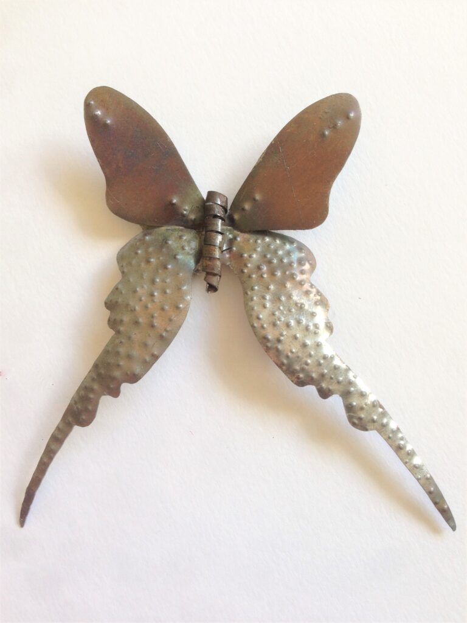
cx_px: 234
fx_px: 594
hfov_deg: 42.9
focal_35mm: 33
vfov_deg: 55.4
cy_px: 312
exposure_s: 1/40
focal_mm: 4.12
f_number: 2.4
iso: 50
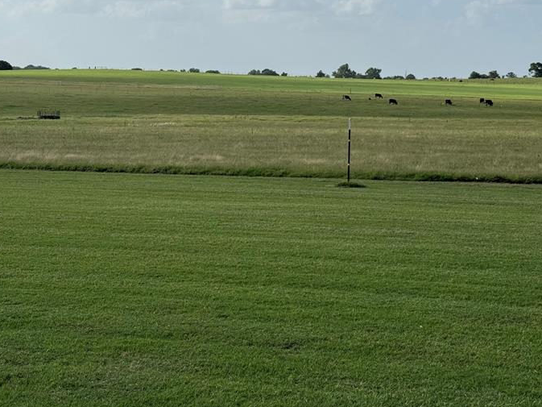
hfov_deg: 26.7
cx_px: 248
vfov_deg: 20.0
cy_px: 107
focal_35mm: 73
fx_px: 1143
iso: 80
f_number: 1.78
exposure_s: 1/9901
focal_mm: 6.76
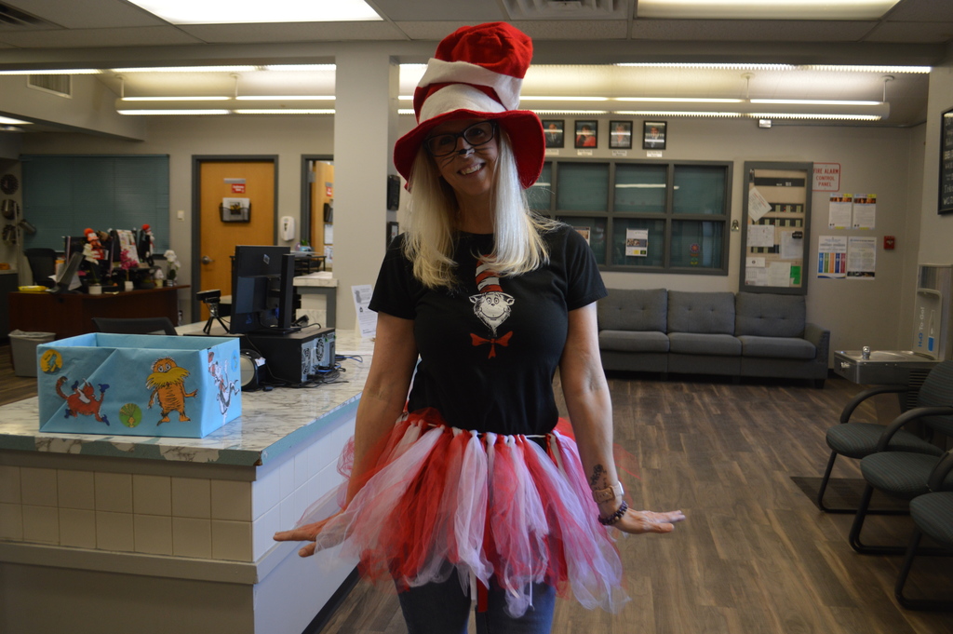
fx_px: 873
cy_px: 317
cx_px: 476
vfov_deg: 39.9
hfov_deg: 57.3
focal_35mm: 33
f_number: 3.8
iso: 450
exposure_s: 1/60
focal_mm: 22
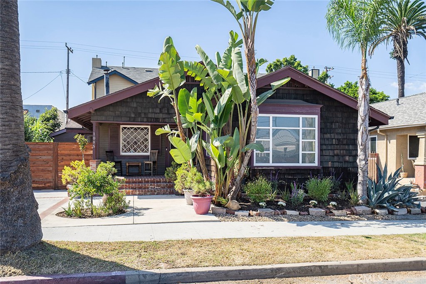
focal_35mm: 31
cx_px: 213
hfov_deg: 60.3
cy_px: 142
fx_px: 367
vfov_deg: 42.3
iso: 320
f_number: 5.6
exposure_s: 1/1250
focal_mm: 31
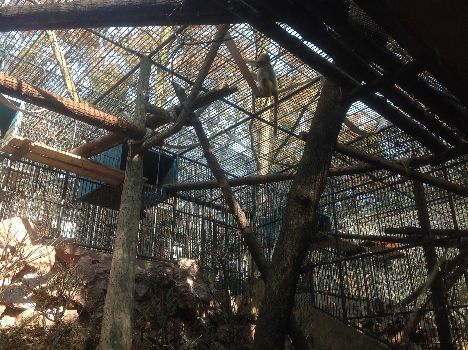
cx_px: 234
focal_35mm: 35
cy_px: 175
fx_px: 472
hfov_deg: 52.7
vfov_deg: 40.6
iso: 50
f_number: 2.4
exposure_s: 1/145
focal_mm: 4.28
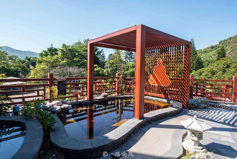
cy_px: 80
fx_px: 132
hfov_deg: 84.0
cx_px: 118
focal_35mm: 20
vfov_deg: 62.0
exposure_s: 1/100
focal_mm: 20
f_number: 13
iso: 200
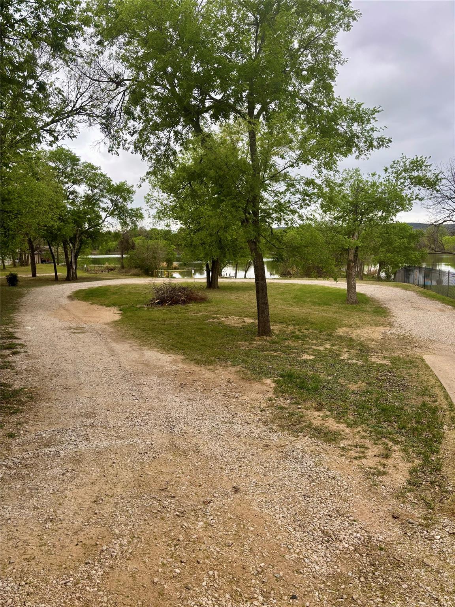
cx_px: 228
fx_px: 456
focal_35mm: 26
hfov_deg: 53.1
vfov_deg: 67.3
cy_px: 304
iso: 50
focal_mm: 5.96
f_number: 1.6
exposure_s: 1/257
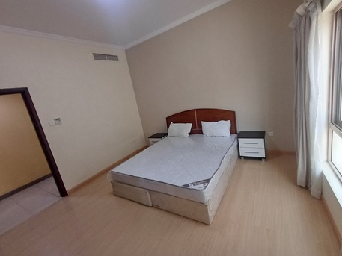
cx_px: 171
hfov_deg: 94.5
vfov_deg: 78.1
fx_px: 158
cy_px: 128
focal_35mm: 16
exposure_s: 1/50
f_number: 2.2
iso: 200
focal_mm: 1.64
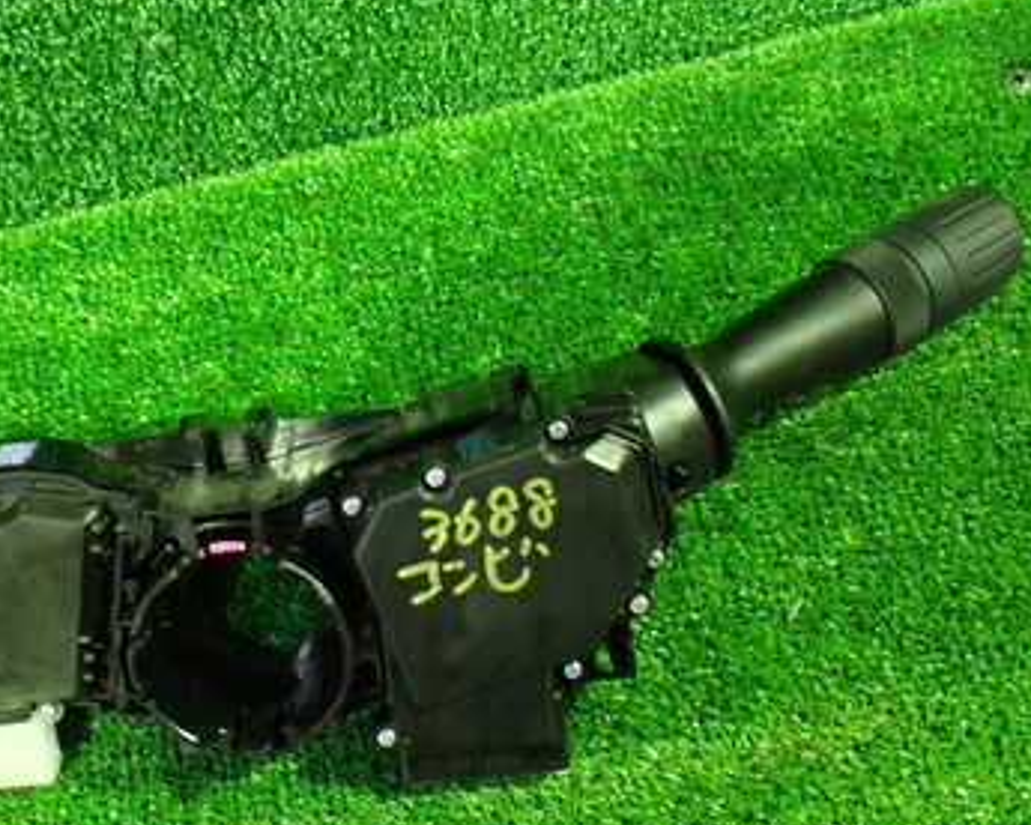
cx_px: 263
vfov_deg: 29.7
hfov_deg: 35.9
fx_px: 1556
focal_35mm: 51
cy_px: 442
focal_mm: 5.4
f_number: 2.3
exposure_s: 1/30
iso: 1000
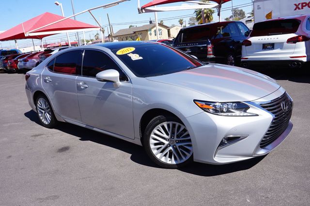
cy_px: 103
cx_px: 155
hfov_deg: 62.0
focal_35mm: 30
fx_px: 258
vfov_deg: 43.6
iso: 100
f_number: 13
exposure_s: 1/80
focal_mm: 20
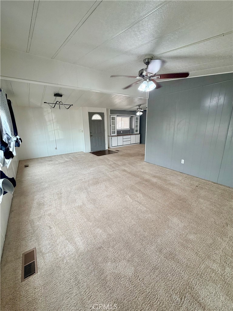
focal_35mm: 14
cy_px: 156
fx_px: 126
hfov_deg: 85.7
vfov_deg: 102.1
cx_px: 116
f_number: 2.2
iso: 160
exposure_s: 1/120
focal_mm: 2.22
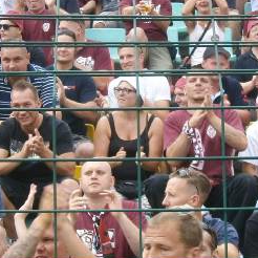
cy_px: 121
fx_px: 1282
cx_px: 129
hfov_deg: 11.5
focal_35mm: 152
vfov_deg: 11.5
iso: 80
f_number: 3.4
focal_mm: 8.3
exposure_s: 1/125
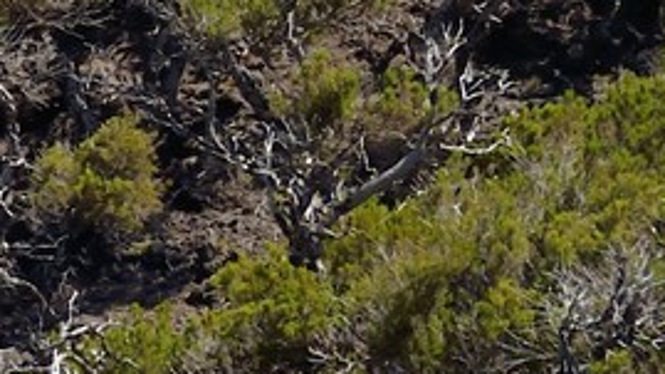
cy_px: 130
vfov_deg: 6.3
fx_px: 3402
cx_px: -1236
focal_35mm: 193
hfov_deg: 9.2
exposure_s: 1/250
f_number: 14
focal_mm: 31
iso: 200
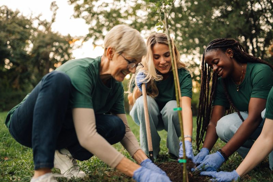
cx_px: 136
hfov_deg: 54.4
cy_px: 91
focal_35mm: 35
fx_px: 265
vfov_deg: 37.8
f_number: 1.4
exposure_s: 1/500
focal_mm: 35
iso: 800
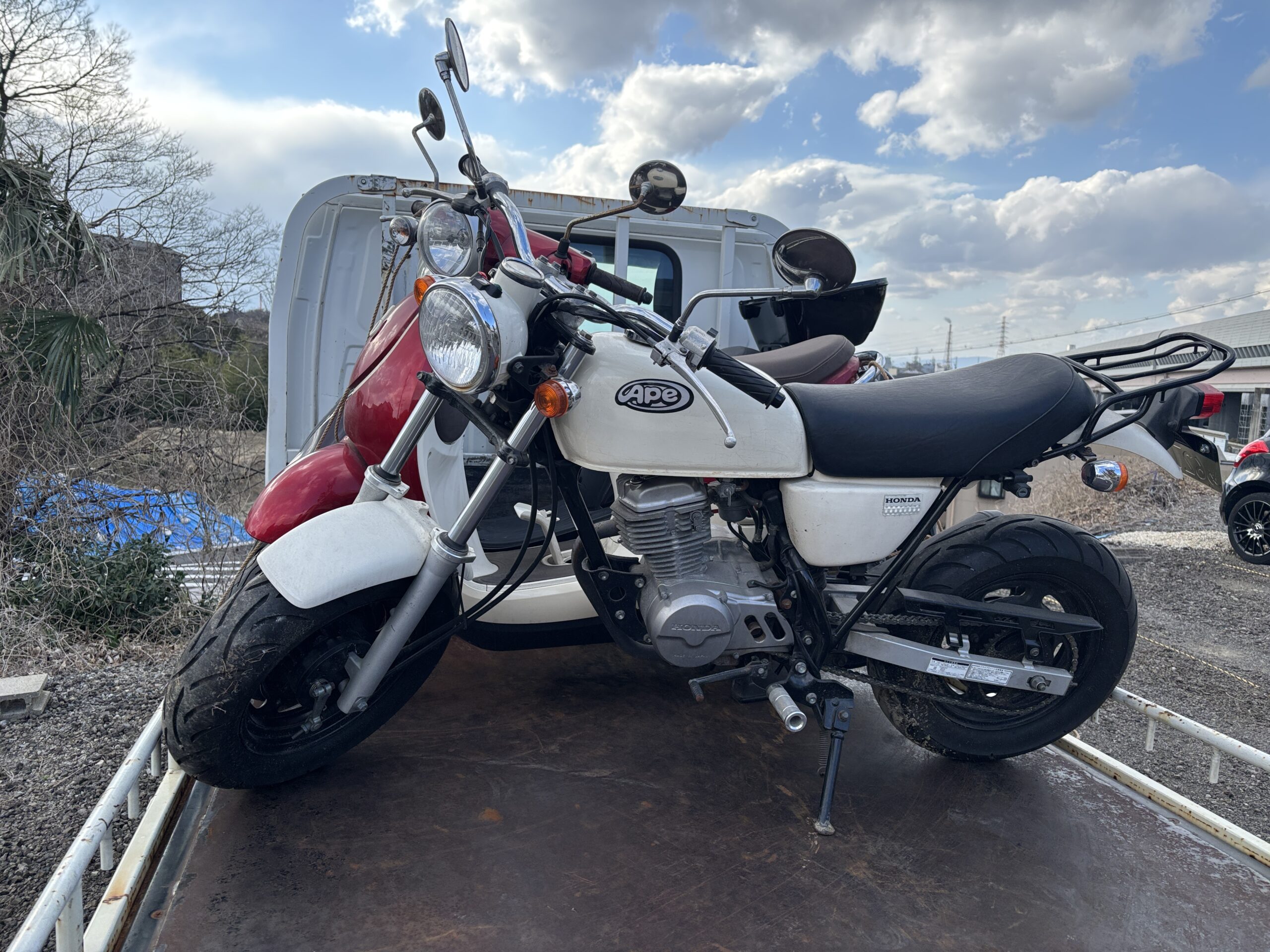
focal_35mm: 26
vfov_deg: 53.1
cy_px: 476
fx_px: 954
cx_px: 635
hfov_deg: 67.3
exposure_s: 1/1567
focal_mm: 5.96
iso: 50
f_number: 1.6
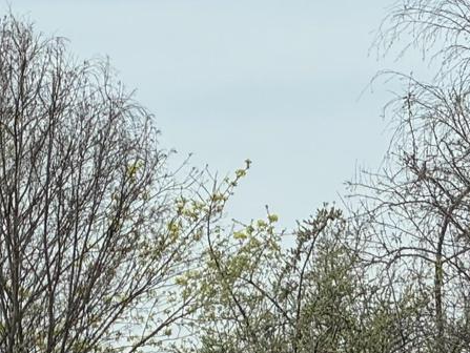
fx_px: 6998
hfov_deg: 3.8
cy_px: 335
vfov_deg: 2.9
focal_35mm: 515
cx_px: -170
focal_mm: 15.66
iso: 50
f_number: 2.8
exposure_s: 1/668
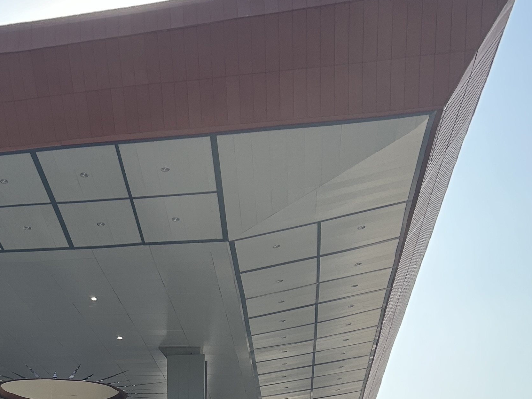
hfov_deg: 29.1
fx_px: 968
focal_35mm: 63
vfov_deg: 22.3
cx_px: 25
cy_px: 415
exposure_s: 1/3165
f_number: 1.5
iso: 50
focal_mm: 5.7
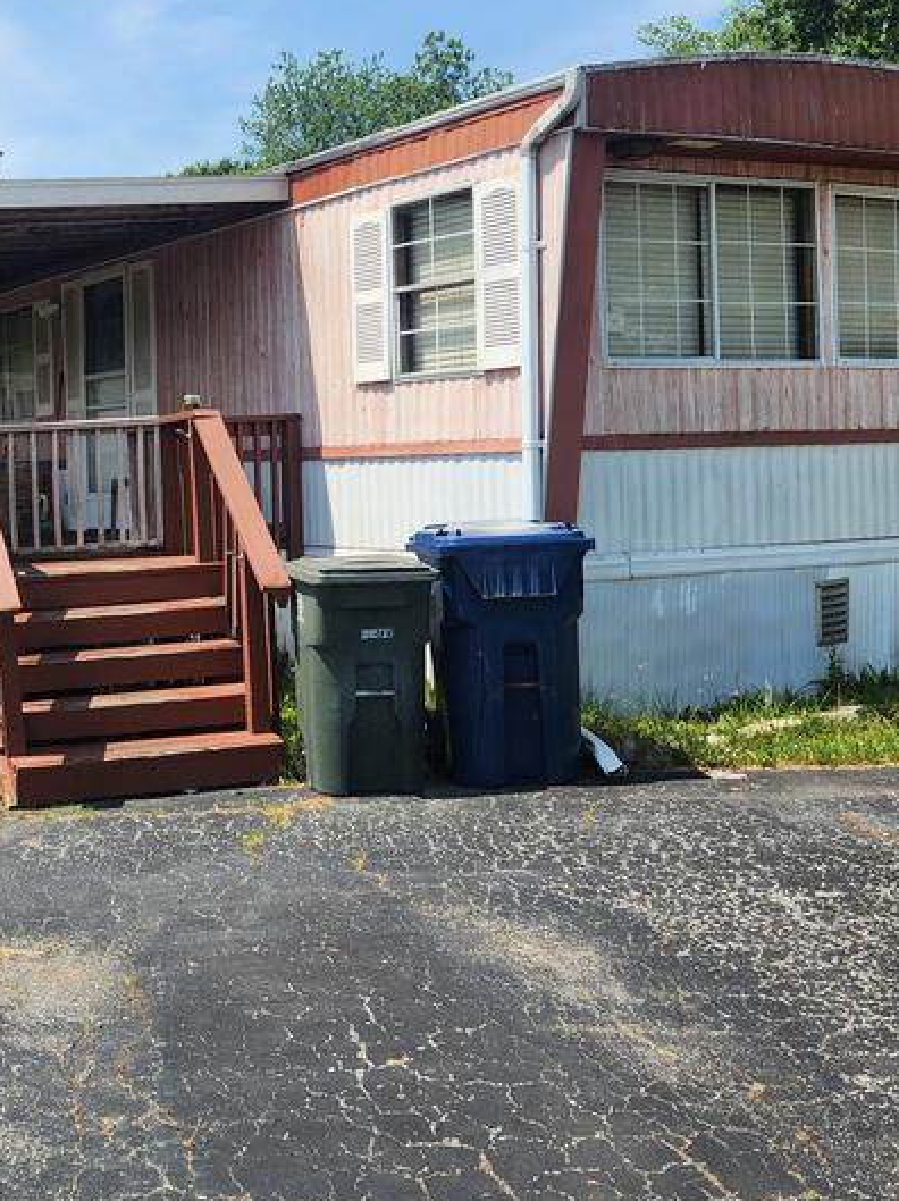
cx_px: 152
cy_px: 438
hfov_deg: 30.0
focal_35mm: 47
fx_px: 1629
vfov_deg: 40.1
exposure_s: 1/1290
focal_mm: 5.4
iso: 20
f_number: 1.8
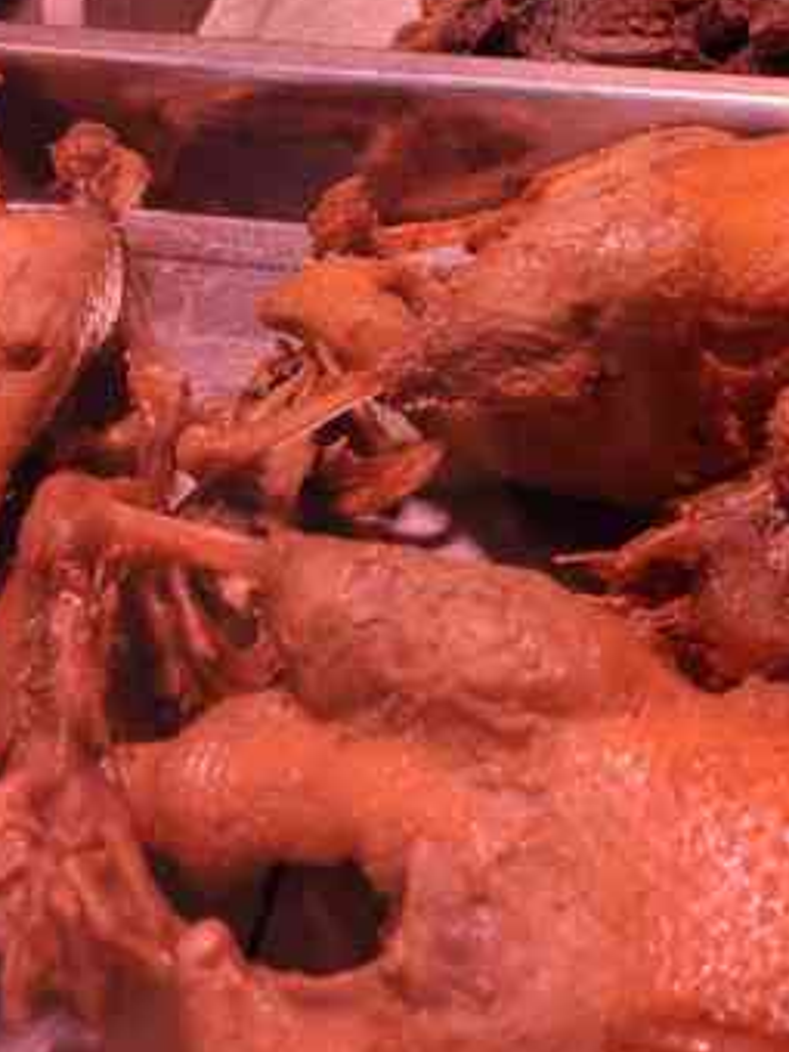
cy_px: 206
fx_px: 2249
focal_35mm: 74
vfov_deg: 25.8
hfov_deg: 19.8
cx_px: 594
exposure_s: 1/100
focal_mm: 4.75
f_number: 1.75
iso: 157
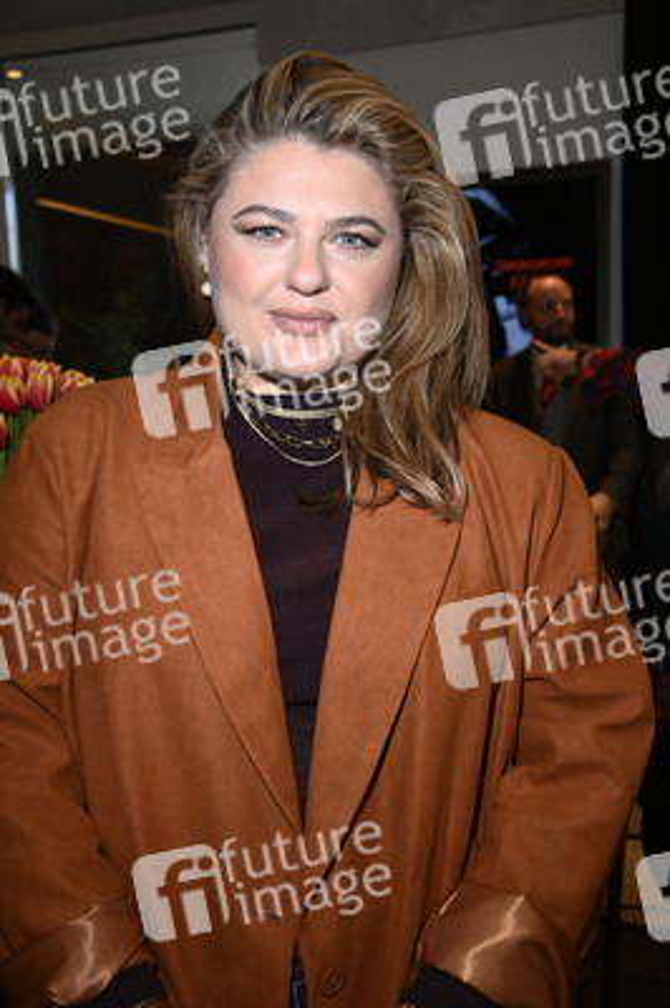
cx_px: 335
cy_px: 504
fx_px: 1007
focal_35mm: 36
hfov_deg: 36.8
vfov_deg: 53.2
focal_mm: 36
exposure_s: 1/160
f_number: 5.6
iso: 1250
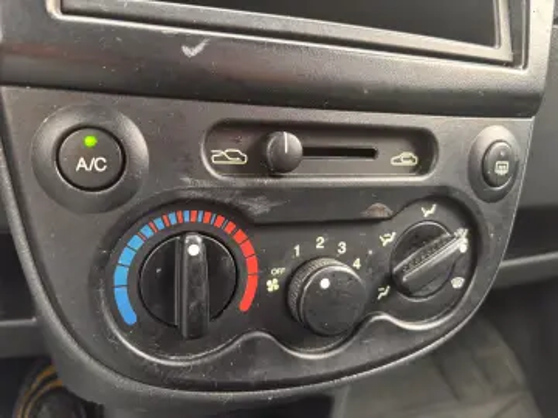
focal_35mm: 26
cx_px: 279
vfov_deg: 53.1
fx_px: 419
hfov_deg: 67.3
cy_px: 209
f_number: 1.6
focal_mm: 5.96
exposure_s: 1/40
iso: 640
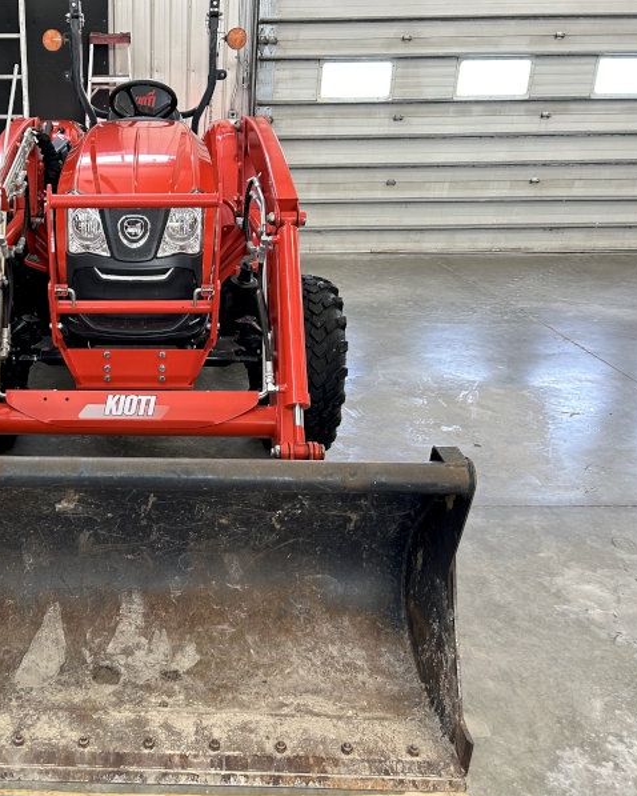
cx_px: 123
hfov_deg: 41.4
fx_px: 801
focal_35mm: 34
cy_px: 397
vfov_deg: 52.8
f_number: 1.5
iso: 125
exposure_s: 1/120
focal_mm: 5.7
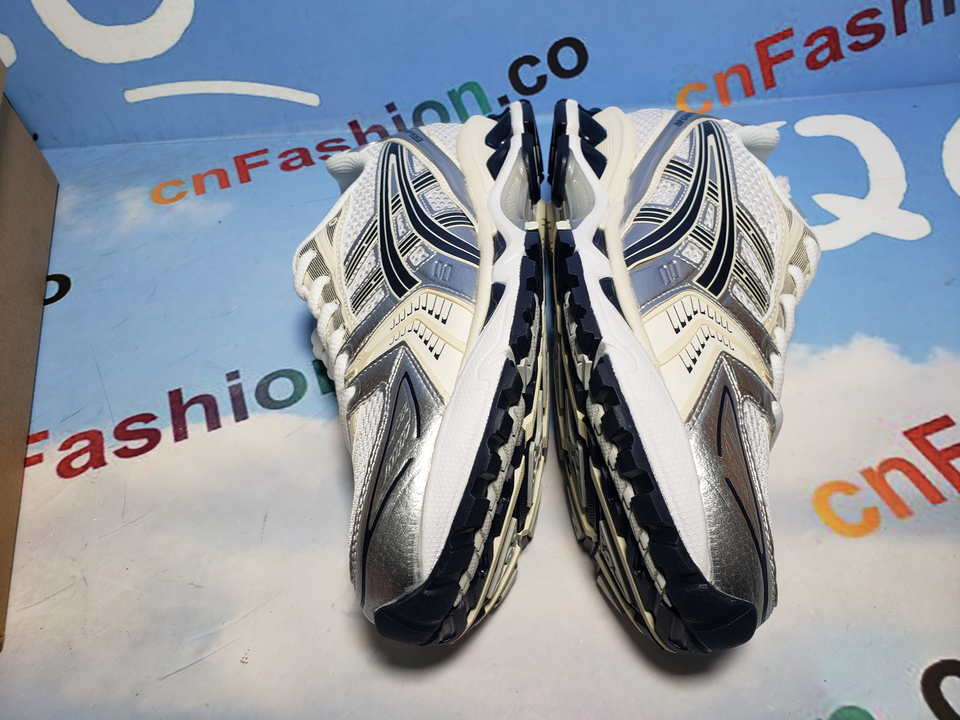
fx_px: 721
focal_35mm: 26
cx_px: 480
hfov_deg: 67.3
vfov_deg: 53.1
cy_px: 360
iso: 50
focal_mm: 4.3
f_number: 2.4
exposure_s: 1/215
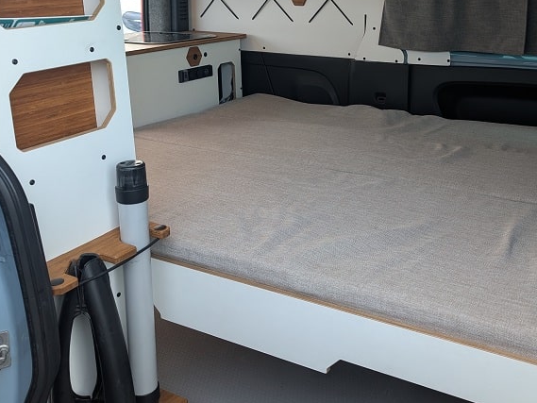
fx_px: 590
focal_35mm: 38
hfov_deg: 48.2
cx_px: 358
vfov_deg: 36.9
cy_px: 105
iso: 59
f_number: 1.68
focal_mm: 6.9
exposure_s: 1/23.8
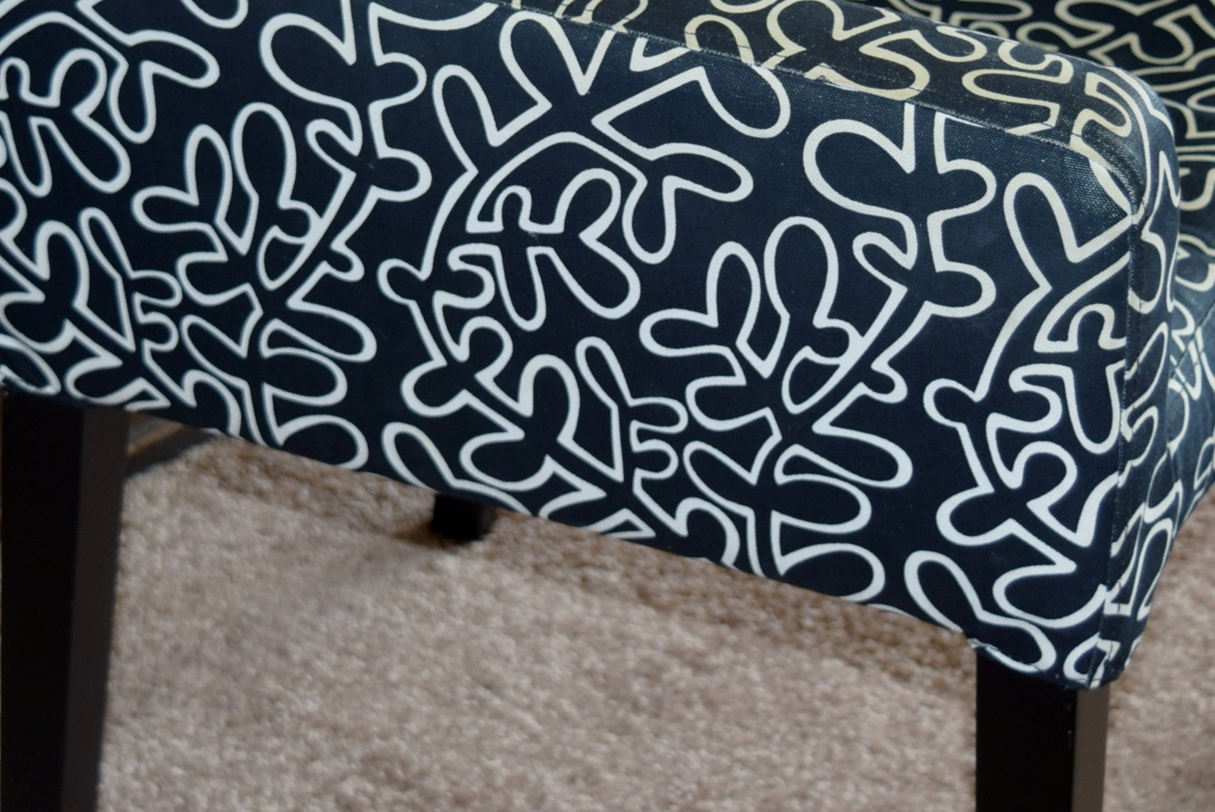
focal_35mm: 108
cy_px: 61
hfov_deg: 18.9
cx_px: 482
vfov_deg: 12.6
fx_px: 3648
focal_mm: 32
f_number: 4.5
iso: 400
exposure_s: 1/50
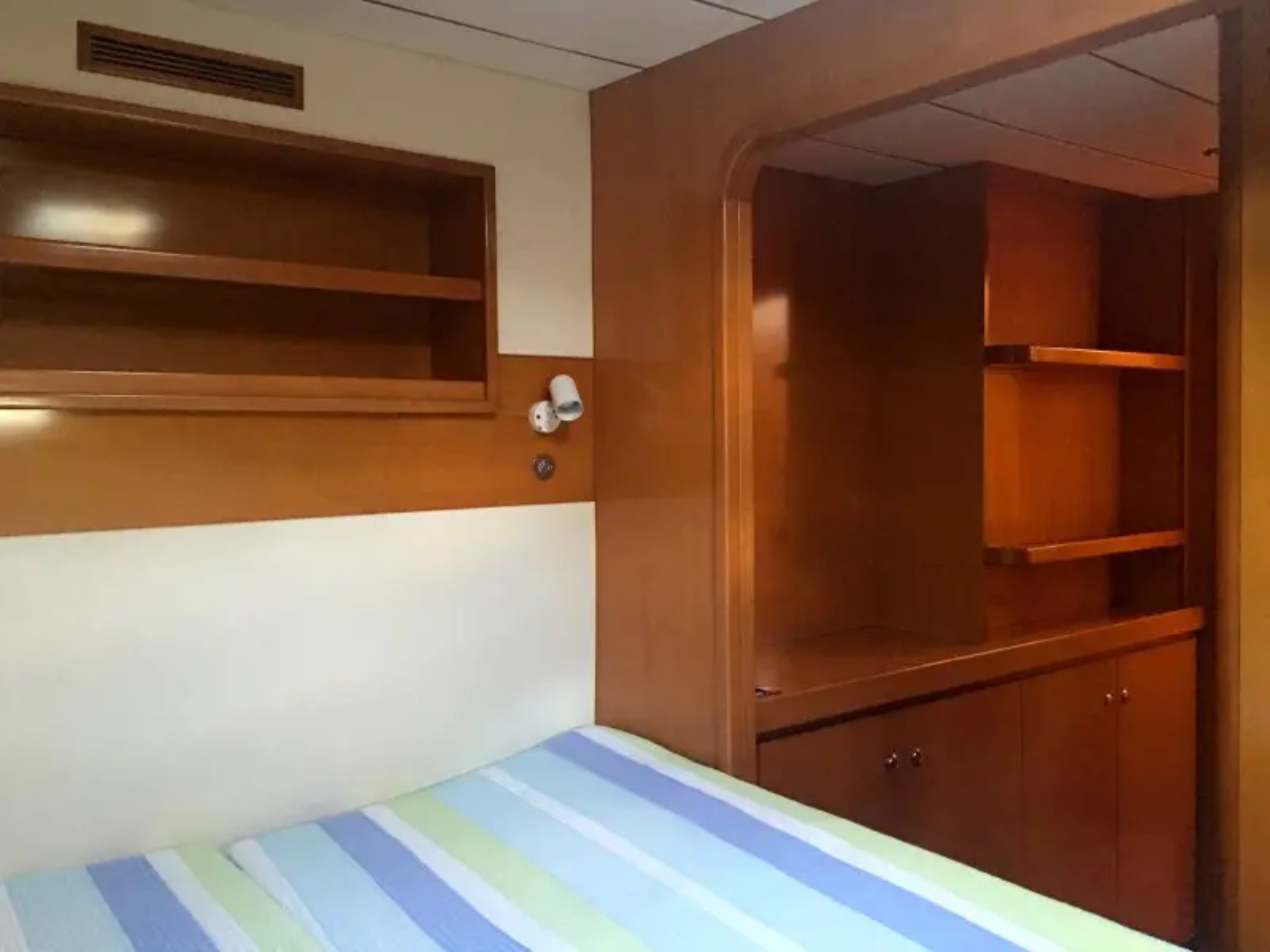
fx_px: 1064
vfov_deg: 48.2
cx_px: 635
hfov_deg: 61.7
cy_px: 476
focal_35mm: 29
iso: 80
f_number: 2.2
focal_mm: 4.15
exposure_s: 1/4
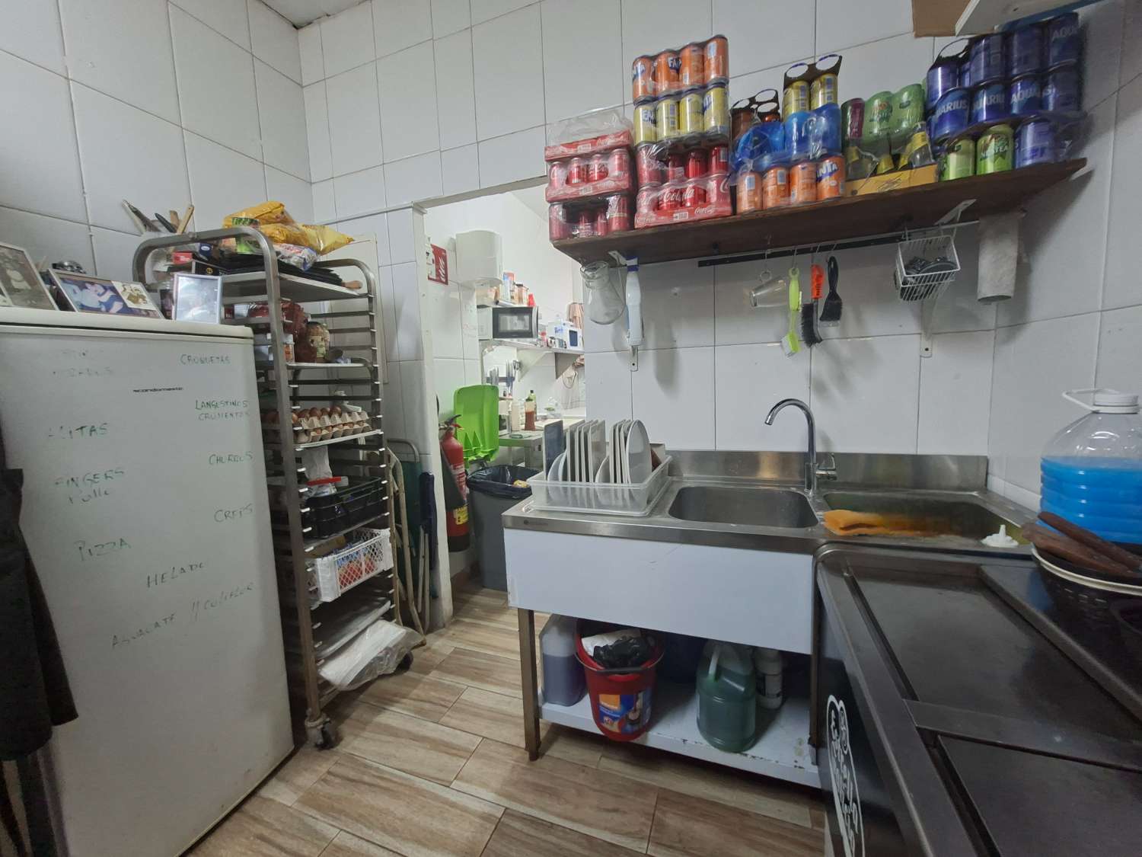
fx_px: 429
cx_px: 571
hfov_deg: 106.2
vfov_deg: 89.9
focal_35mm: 13
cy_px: 428
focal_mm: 1.74
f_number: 2.2
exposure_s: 1/24
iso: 250
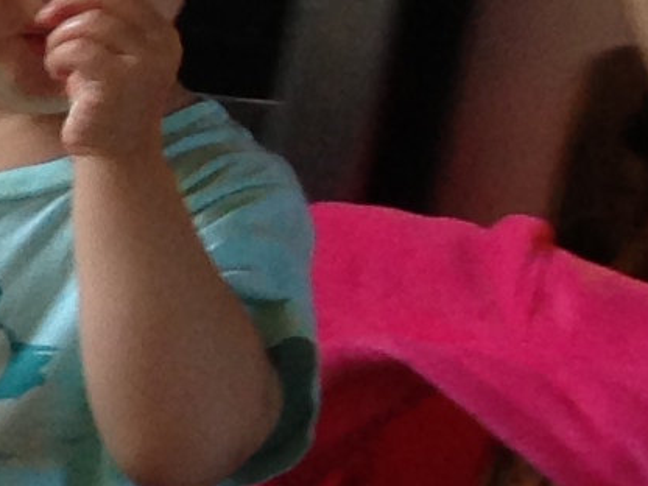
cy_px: 536
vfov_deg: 5.7
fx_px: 4848
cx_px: -1678
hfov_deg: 6.5
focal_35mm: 259
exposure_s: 1/20
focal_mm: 4.13
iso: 80
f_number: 2.4
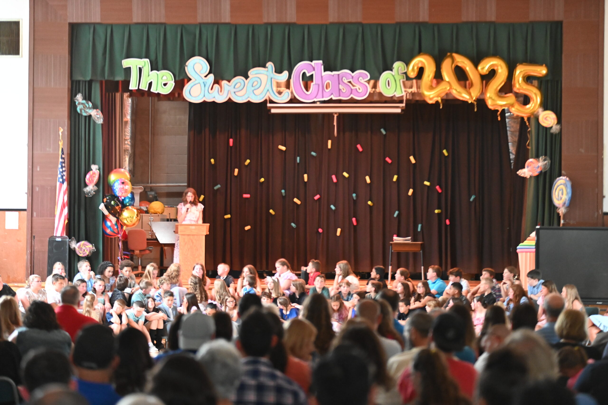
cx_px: 304
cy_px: 202
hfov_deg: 21.5
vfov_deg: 14.4
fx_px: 1604
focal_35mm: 95
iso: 9000
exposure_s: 1/125
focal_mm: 95
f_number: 2.8
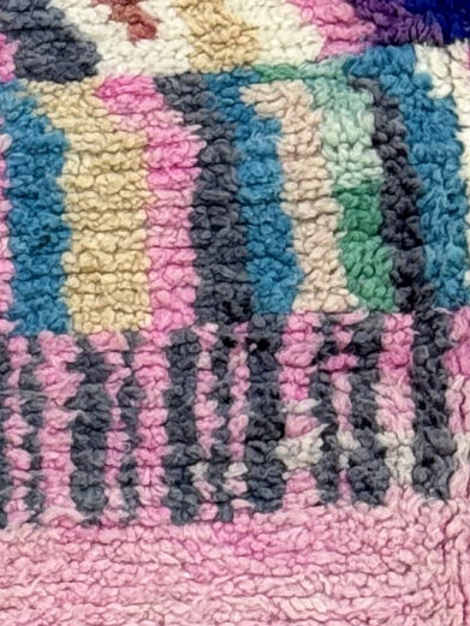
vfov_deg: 8.4
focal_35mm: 236
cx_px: -655
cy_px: 473
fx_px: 4271
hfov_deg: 6.0
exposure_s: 1/50
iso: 100
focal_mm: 6.76
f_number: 1.78
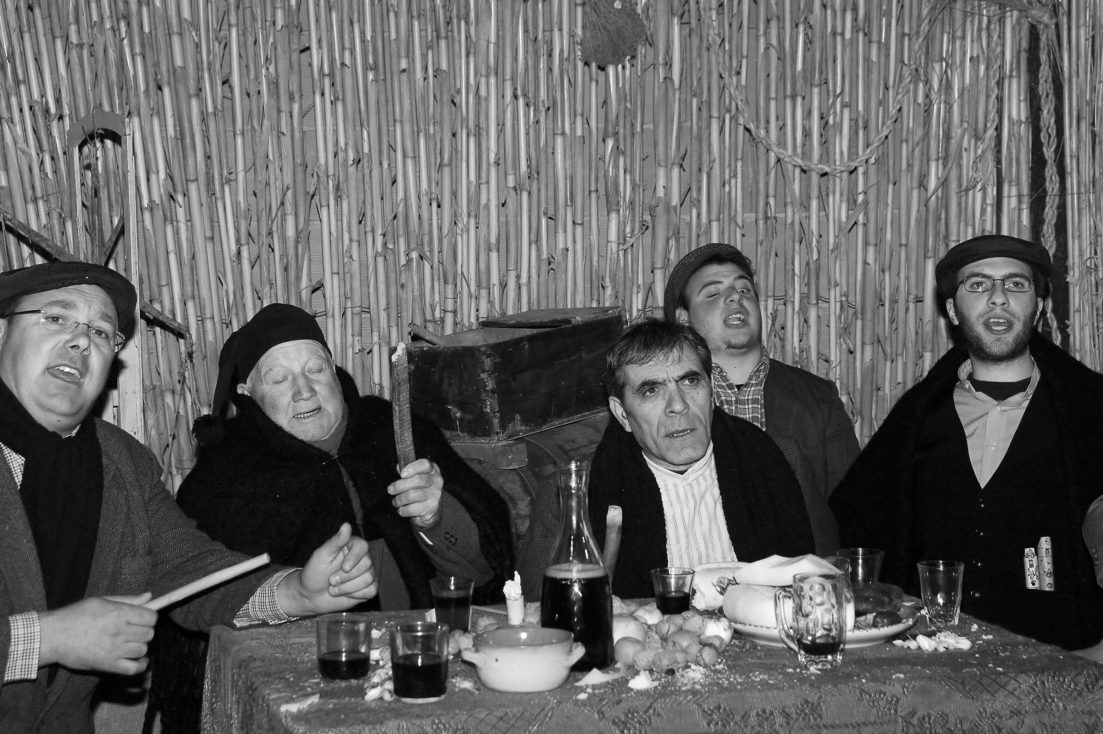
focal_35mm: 75
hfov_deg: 27.0
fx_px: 2296
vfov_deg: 18.2
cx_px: 552
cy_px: 367
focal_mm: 50
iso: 800
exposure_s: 1/80
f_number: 5.6
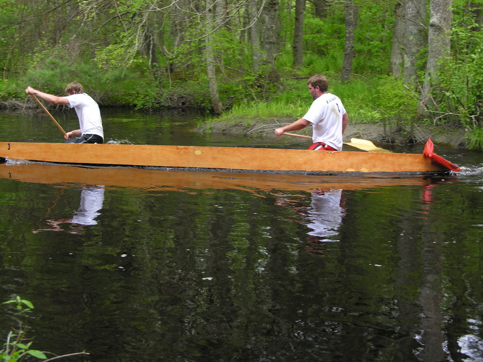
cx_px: 242
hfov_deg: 35.5
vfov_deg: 27.0
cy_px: 181
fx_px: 753
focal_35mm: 54
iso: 50
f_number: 3.1
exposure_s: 1/125
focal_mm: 13.8
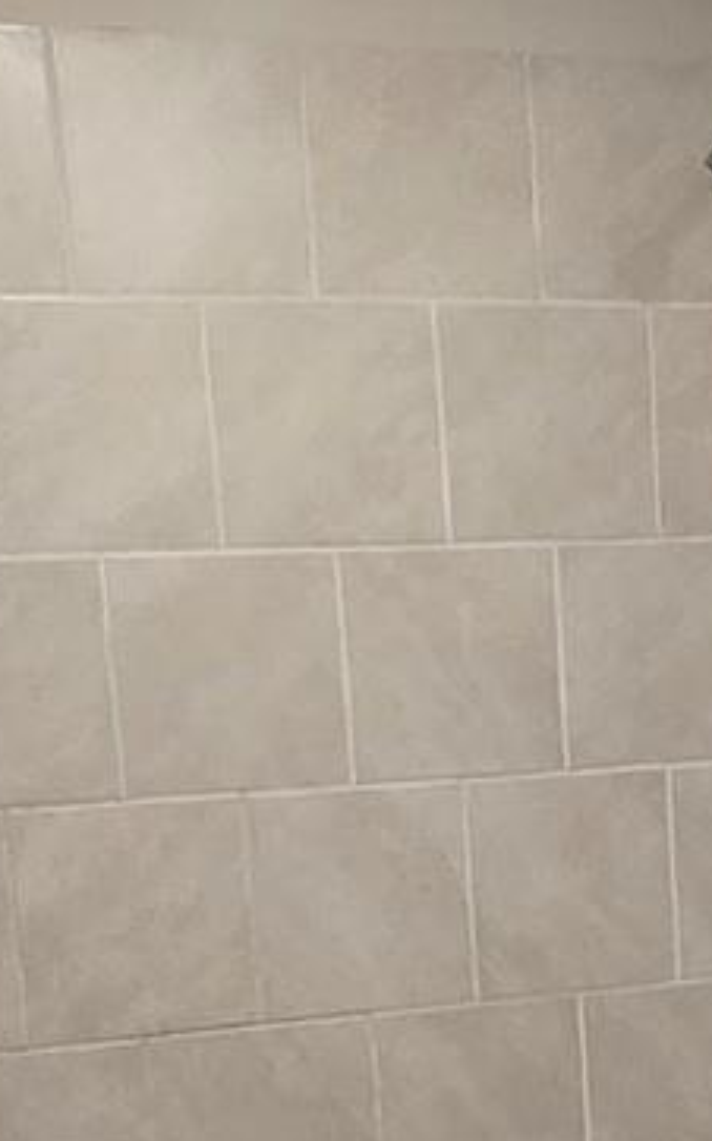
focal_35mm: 78
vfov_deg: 24.1
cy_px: 1358
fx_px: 2424
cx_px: 759
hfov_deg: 16.3
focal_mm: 2.2
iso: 250
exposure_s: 1/60
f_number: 2.2
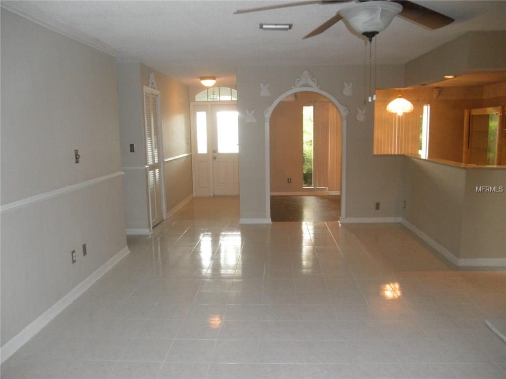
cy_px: 190
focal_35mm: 28
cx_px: 253
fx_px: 409
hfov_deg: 63.4
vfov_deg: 49.7
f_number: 3
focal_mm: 5
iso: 250
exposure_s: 1/30
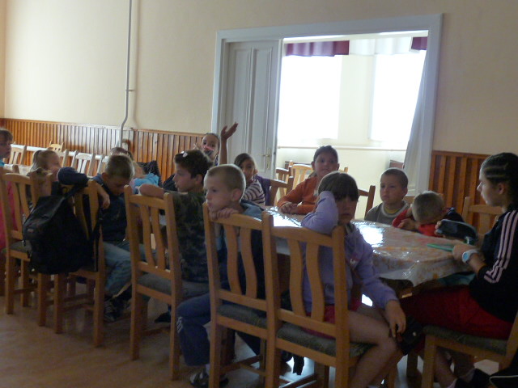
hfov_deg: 42.9
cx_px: 259
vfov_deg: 32.9
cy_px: 194
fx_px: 658
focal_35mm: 44
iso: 320
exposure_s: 1/60
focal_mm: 4.8
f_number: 2.8
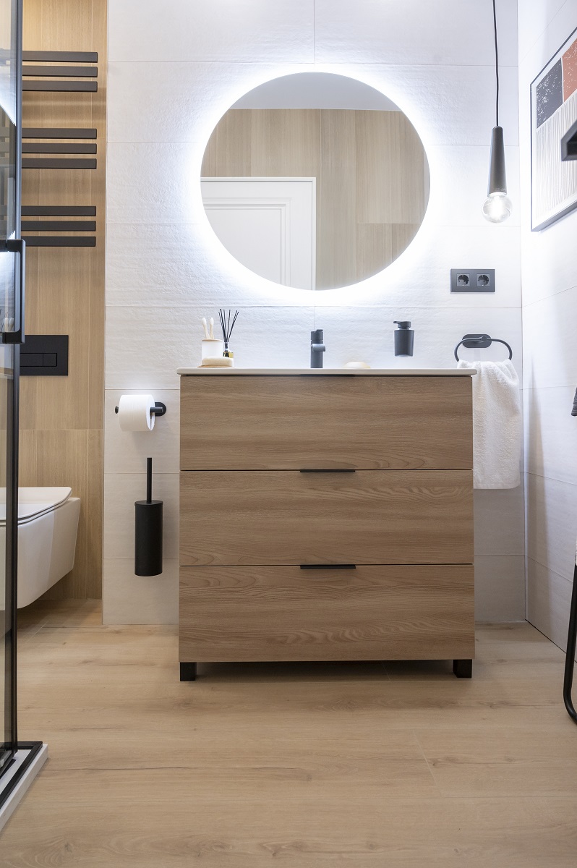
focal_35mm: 24
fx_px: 578
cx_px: 288
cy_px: 434
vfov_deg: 73.8
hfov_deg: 53.1
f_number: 7.1
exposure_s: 1/50
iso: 1250
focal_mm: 24
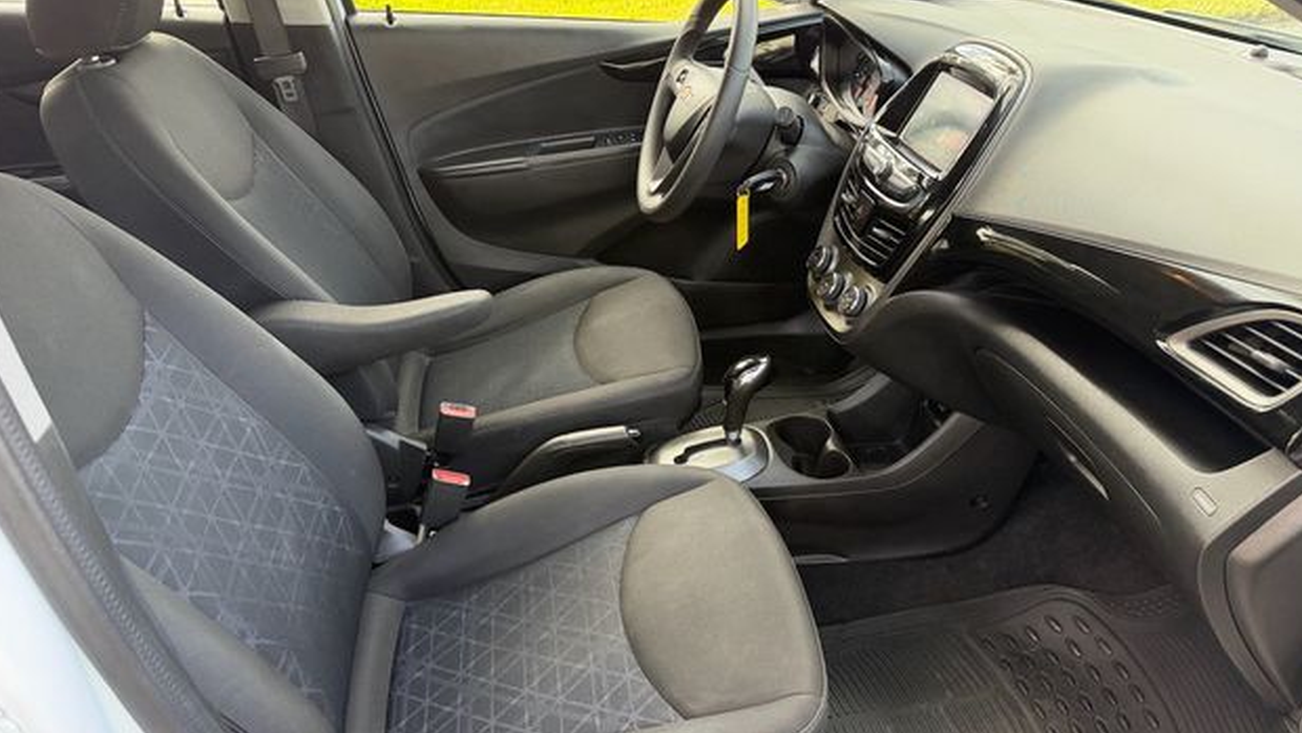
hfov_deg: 69.8
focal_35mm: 27
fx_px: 932
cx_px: 657
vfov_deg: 42.9
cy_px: 365
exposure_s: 1/233
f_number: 1.78
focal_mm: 6.76
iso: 200
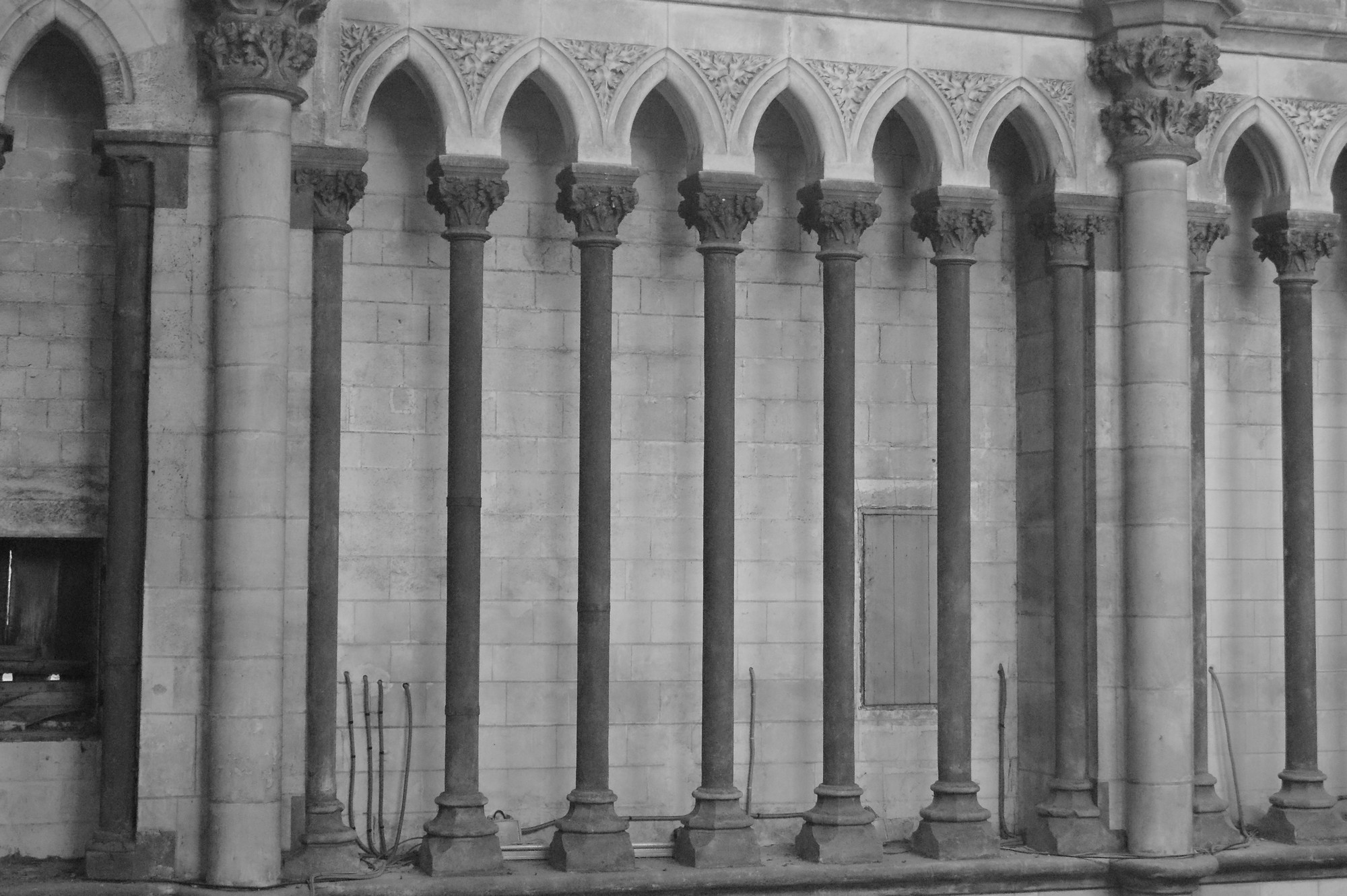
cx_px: 674
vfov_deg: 25.7
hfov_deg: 37.9
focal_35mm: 52
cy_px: 448
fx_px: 1963
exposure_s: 1/30
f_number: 5
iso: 1600
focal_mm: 35
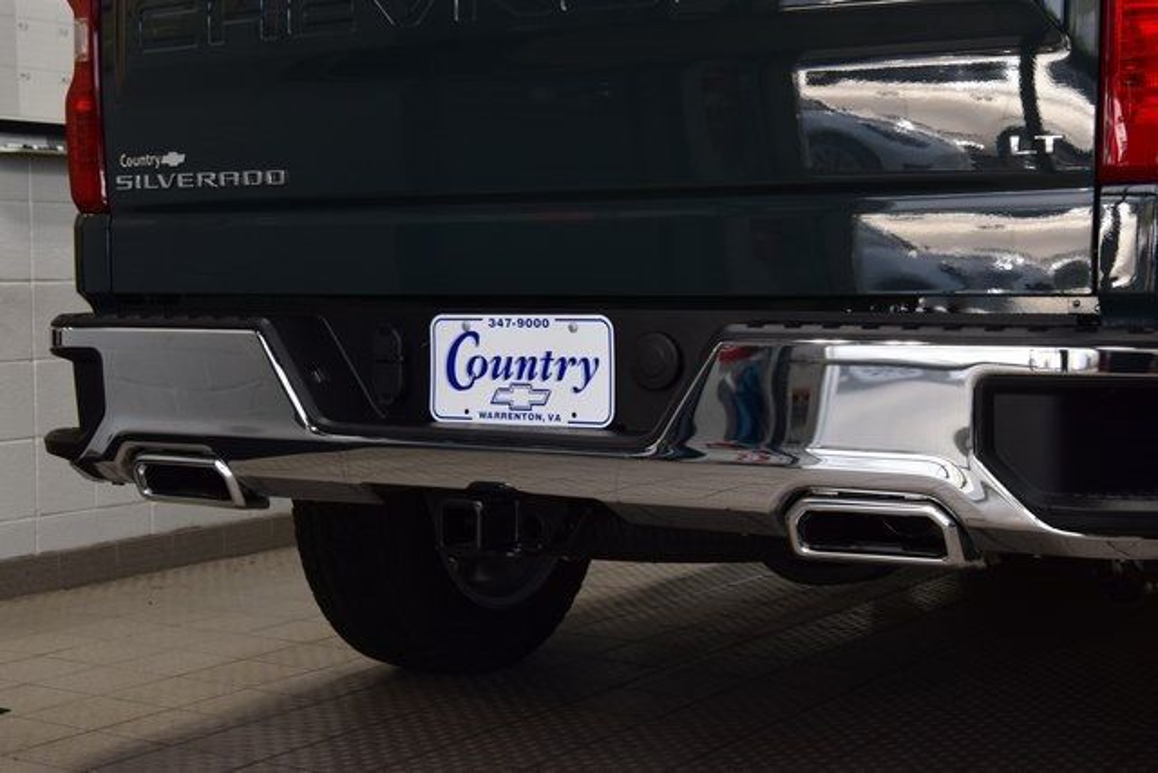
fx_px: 1930
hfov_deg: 33.4
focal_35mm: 60
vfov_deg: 22.6
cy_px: 386
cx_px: 579
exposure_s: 1/60
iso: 900
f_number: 8
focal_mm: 40
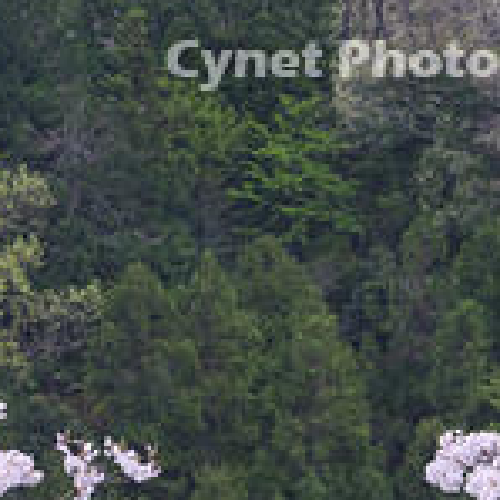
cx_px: 18
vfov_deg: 3.8
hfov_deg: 3.8
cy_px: 530
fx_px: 7566
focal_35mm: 463
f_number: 13
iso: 100
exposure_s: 1/15
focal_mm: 135
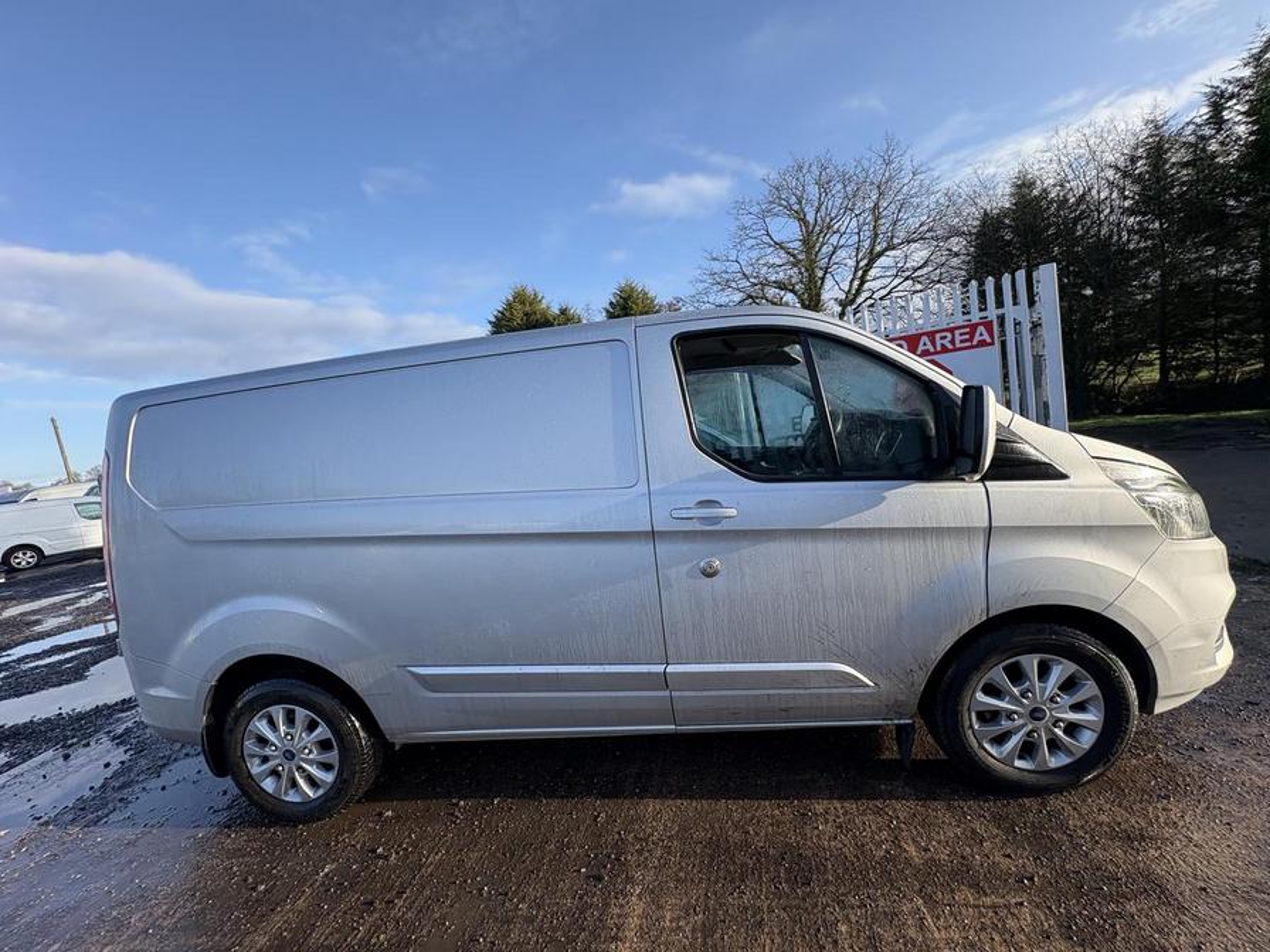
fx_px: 514
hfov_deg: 102.1
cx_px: 635
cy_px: 476
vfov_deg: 85.7
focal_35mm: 14
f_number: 2.2
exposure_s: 1/470
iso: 40
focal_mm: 2.22
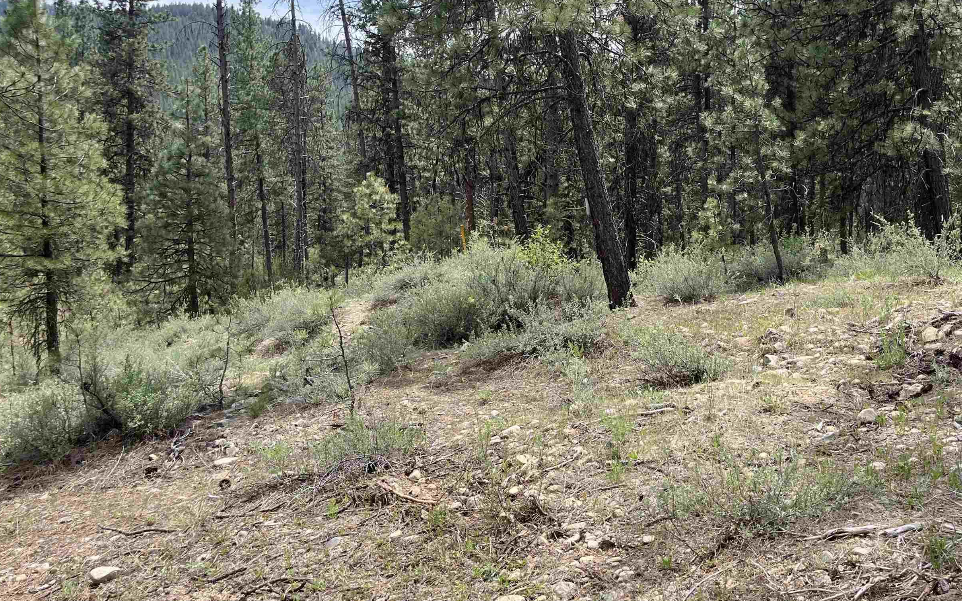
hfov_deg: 54.9
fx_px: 918
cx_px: 580
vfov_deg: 36.1
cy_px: 231
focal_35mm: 35
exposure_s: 1/1389
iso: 50
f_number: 1.6
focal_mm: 5.1
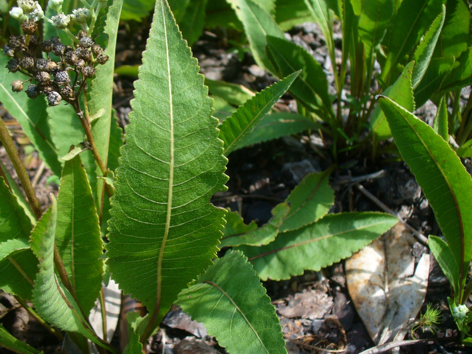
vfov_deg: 38.7
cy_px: 177
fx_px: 505
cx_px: 236
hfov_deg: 50.1
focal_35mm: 37
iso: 80
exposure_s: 1/320
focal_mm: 6.1
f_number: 2.8
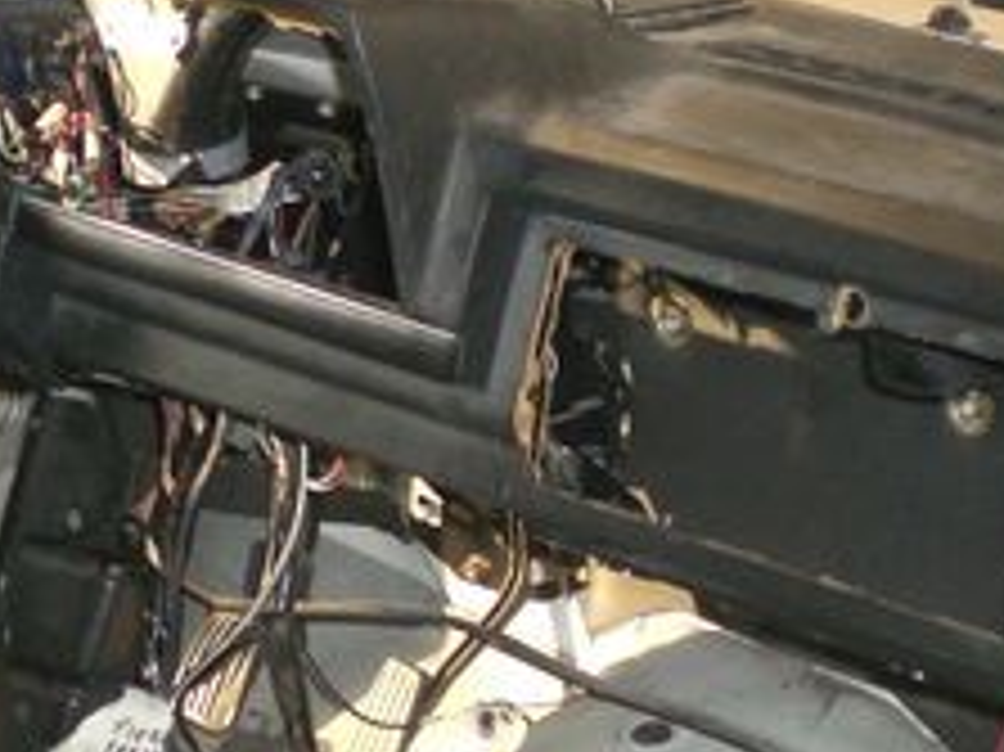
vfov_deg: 13.6
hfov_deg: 18.0
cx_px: 419
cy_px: 257
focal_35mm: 109
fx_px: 3160
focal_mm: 6.3
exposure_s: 1/60
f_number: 3.1
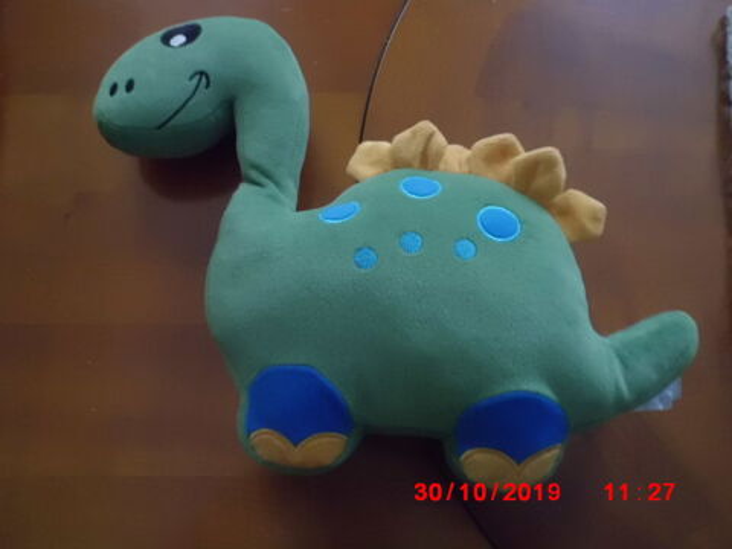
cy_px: 274
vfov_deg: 53.1
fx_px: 550
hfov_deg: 67.3
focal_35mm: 26
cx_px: 366
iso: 800
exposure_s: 1/8
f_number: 3.2
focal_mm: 4.6
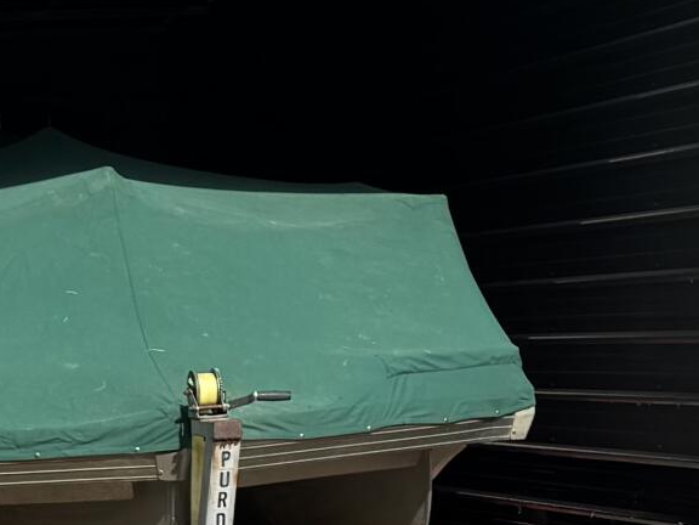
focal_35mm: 125
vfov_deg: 11.9
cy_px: 235
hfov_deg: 14.6
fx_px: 2524
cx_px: 1057
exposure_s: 1/4049
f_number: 1.78
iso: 80
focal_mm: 6.76
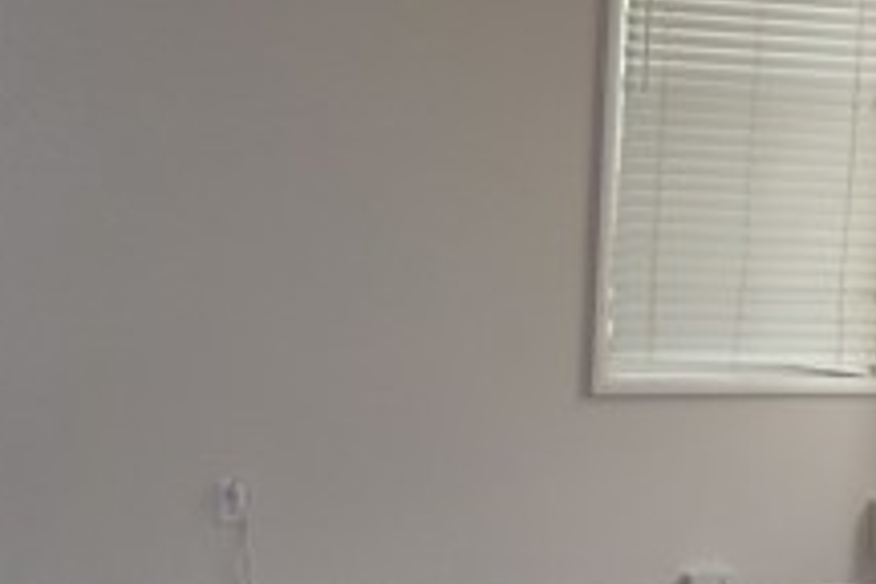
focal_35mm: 89
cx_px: 556
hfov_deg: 22.8
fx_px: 2165
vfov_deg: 15.4
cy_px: 278
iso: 500
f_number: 3.8
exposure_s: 1/60
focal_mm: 20
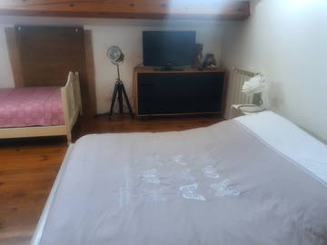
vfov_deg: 53.1
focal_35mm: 26
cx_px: 164
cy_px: 122
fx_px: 246
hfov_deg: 67.3
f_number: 1.7
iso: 400
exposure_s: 1/40
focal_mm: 4.32
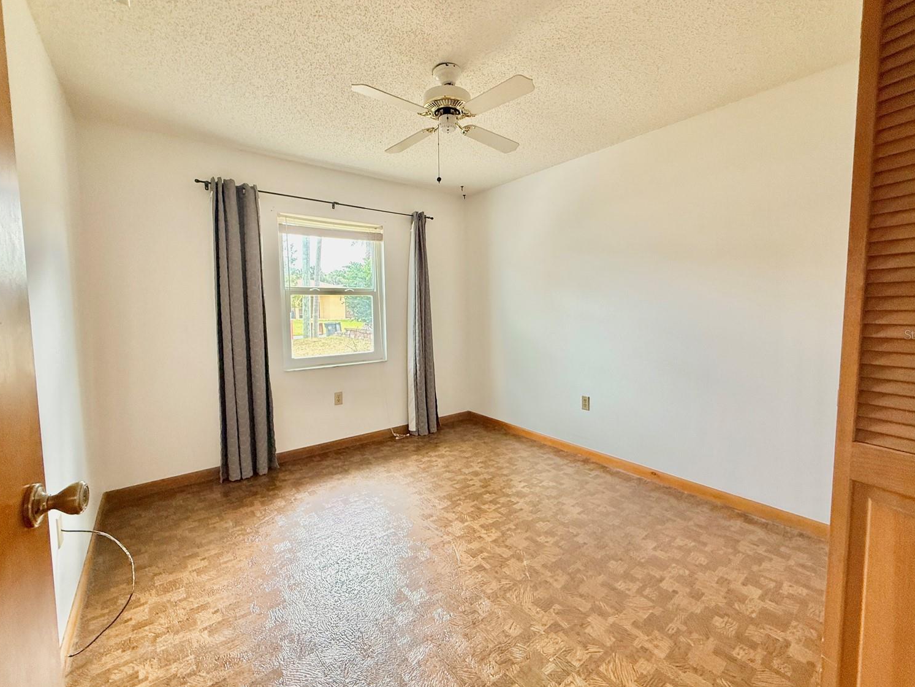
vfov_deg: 81.7
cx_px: 472
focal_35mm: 15
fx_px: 397
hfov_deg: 98.1
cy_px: 334
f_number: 2.2
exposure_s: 1/99
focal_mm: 2.22
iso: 200
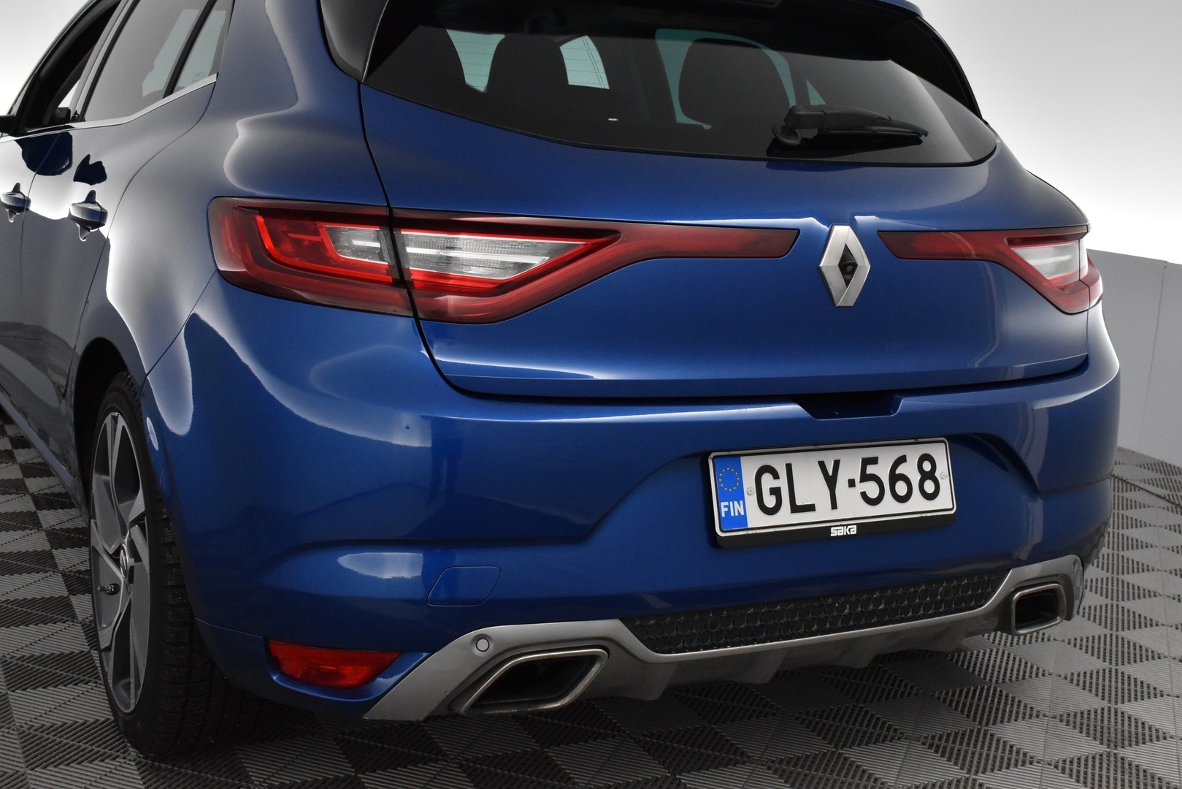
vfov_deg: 29.9
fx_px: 1478
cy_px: 394
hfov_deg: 43.6
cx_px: 591
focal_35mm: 45
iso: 3200
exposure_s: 1/160
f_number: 6.3
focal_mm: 30
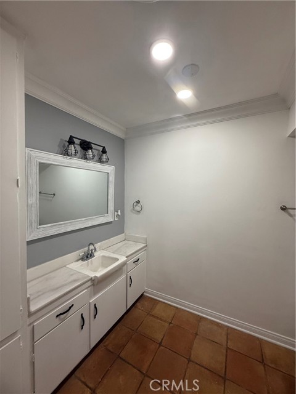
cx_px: 148
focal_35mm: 14
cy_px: 197
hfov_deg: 85.7
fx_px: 160
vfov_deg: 102.1
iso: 160
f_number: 2.2
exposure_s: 1/120
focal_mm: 2.22
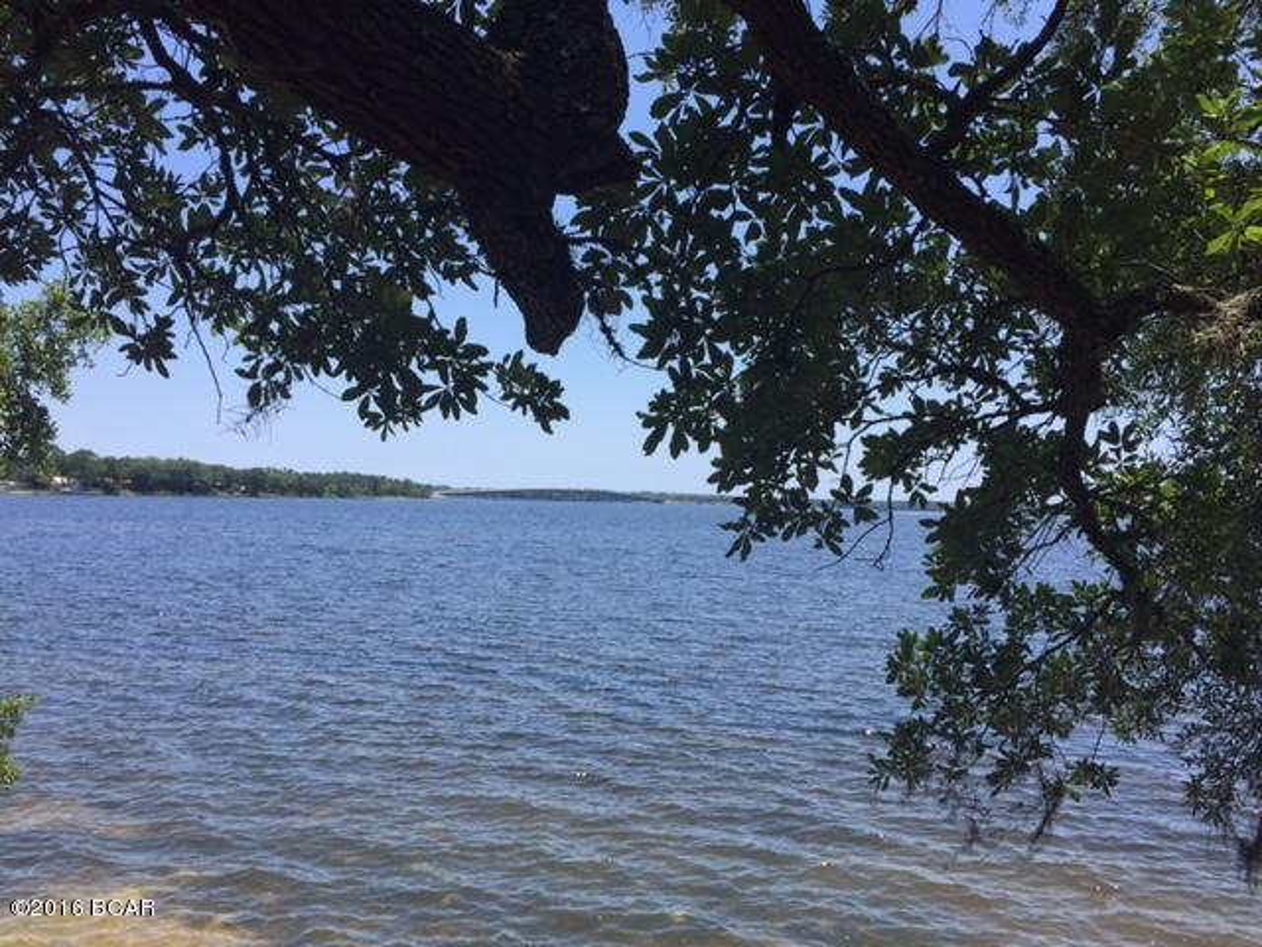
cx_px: 631
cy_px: 474
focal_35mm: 29
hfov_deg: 61.7
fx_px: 1057
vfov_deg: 48.2
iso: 32
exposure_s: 1/1721
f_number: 2.2
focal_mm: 4.15
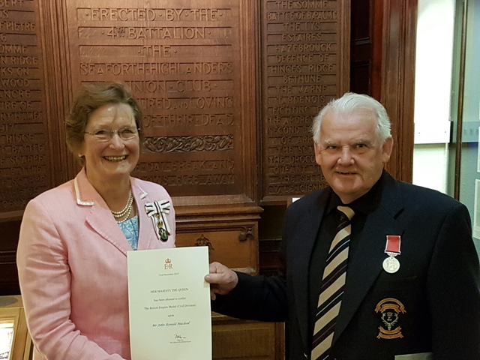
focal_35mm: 26
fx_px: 361
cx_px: 240
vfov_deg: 53.1
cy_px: 180
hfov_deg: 67.3
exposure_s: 1/25
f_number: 1.7
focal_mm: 4.2
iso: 250
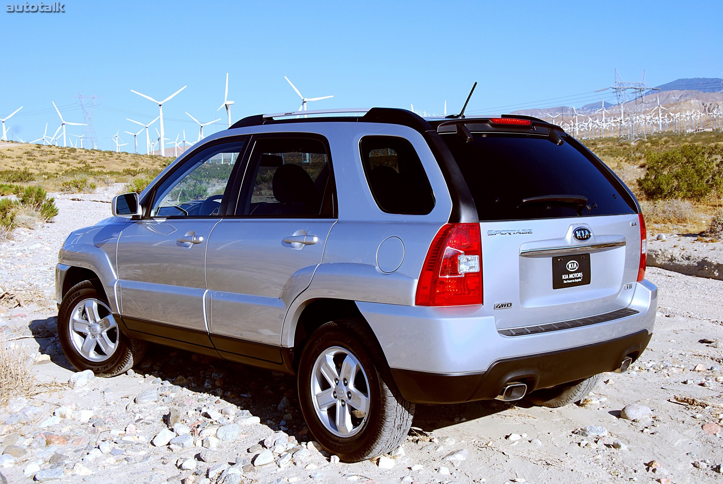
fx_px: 965
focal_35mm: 48
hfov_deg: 41.1
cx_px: 362
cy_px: 242
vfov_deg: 28.1
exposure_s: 1/250
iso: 180
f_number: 10
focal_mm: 32
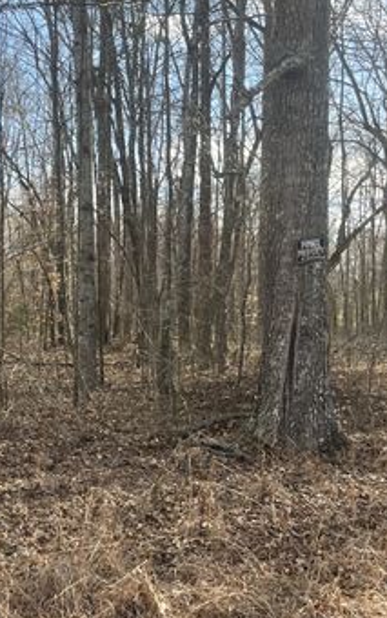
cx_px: -62
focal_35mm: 54
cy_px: 328
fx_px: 910
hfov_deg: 22.4
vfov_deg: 37.5
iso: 50
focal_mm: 5.1
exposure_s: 1/951
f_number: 1.6
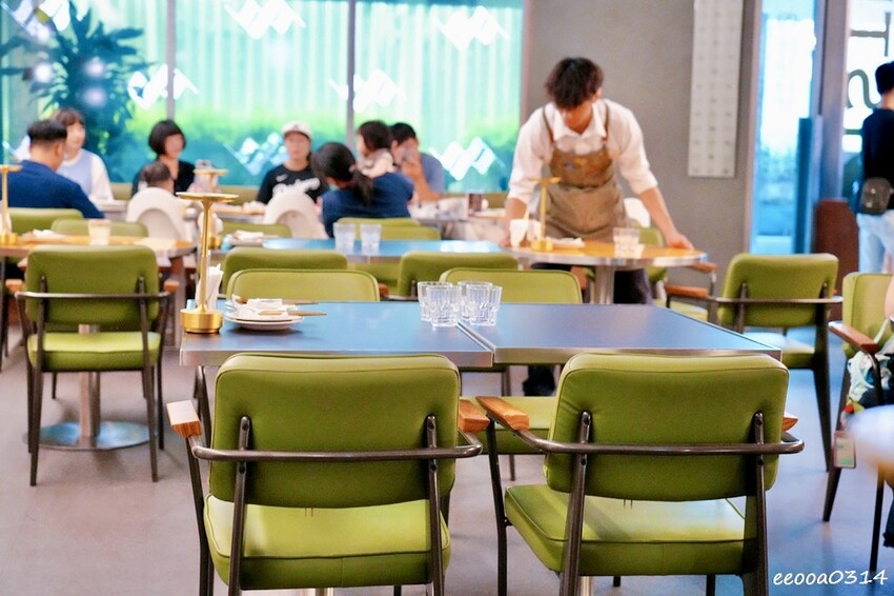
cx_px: 447
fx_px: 1316
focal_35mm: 53
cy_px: 298
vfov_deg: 25.5
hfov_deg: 37.5
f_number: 4
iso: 6400
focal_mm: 53
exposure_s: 1/60
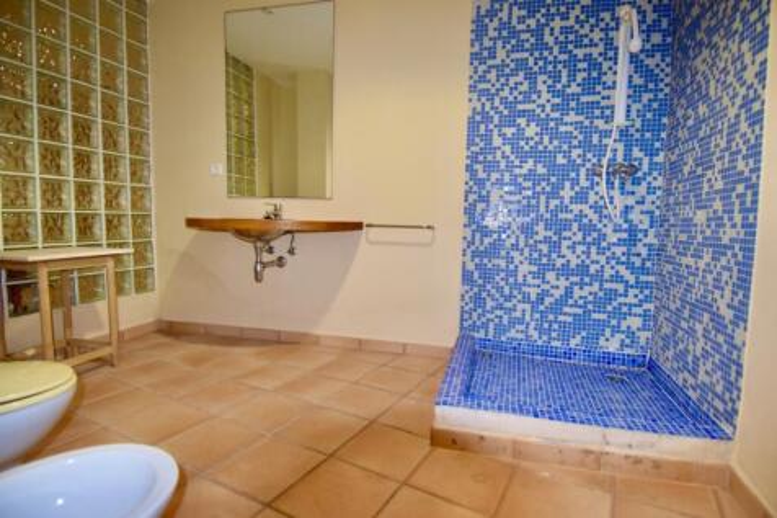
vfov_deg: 67.3
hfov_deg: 90.0
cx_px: 388
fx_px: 388
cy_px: 259
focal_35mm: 18
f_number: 4
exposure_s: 1/60
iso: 1400
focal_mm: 12
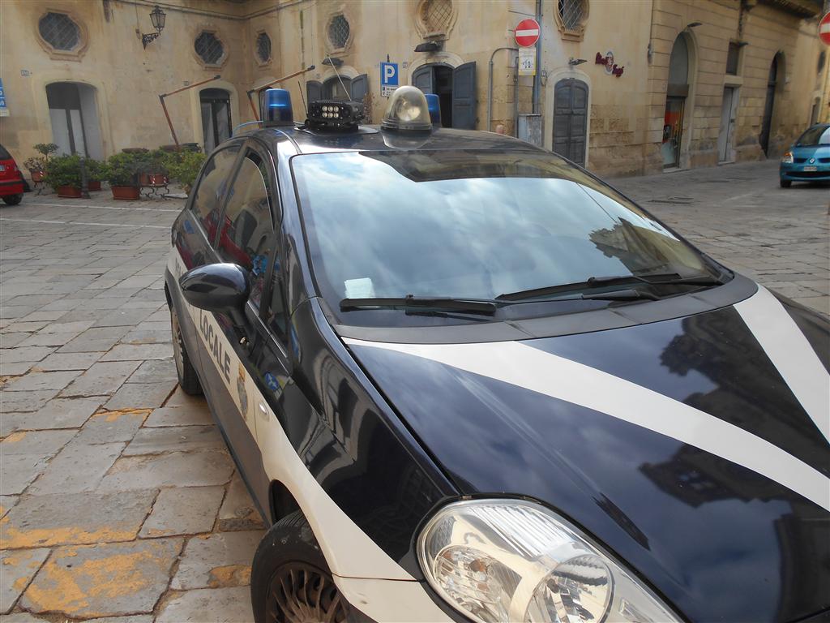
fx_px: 623
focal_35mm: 26
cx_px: 415
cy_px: 312
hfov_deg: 67.3
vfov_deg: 53.1
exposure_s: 1/500
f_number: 3.2
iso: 80
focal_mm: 4.6
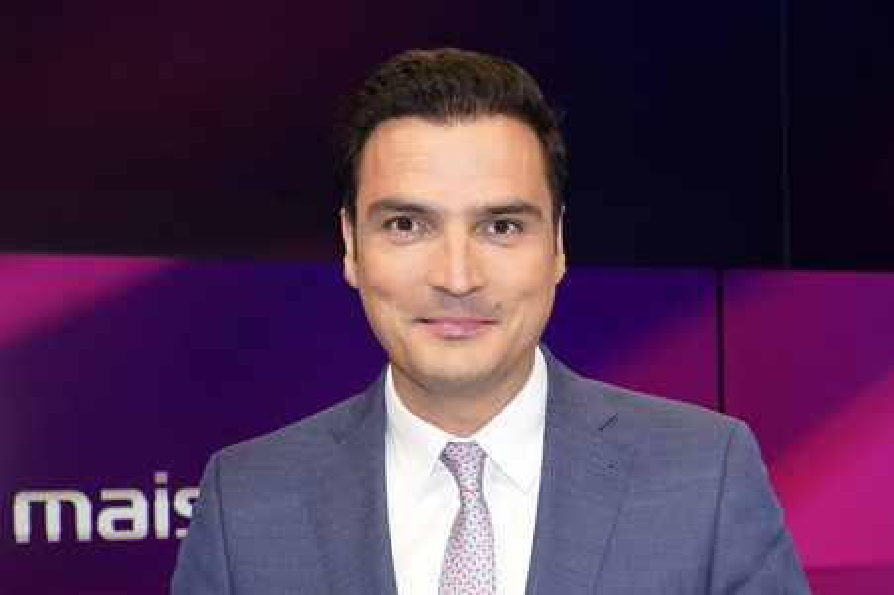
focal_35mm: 41
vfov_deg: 32.6
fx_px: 1017
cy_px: 298
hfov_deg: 47.4
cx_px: 447
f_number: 5.6
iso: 2000
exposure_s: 1/160
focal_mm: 41
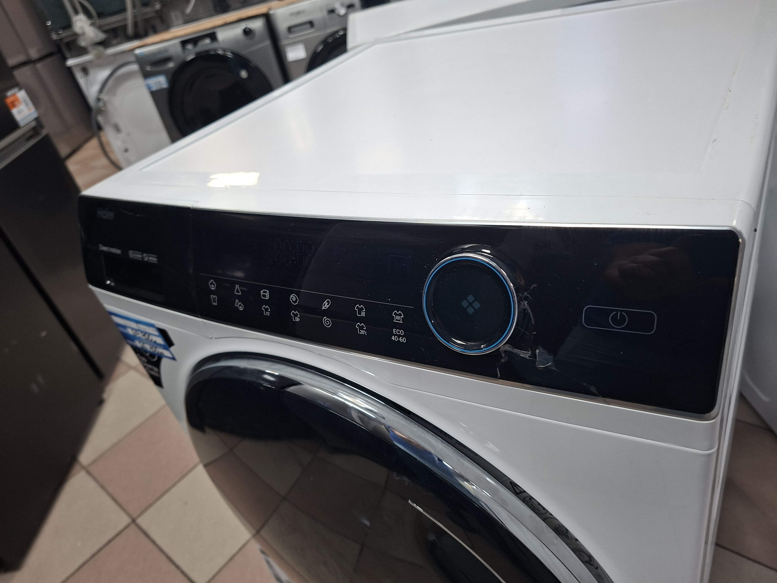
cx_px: 388
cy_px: 292
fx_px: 516
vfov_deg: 58.9
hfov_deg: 73.9
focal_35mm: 23
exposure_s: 1/50
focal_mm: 5.54
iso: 160
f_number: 1.8
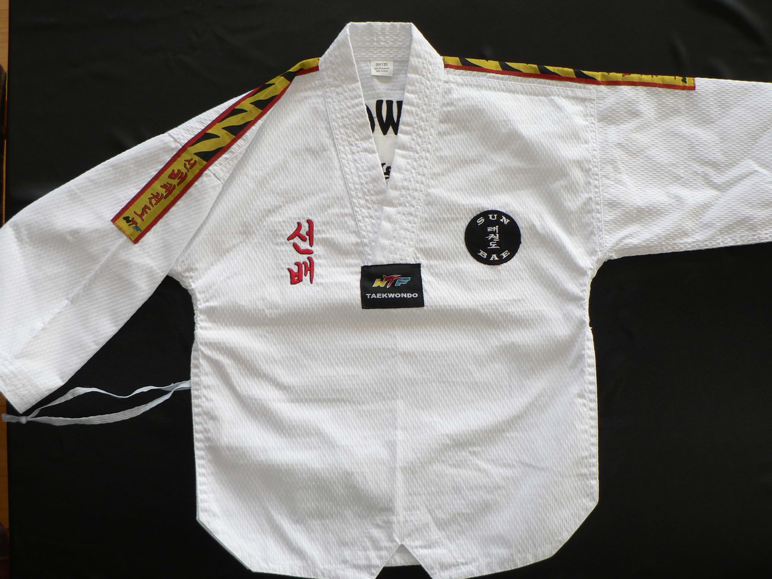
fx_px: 803
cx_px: 386
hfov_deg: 51.4
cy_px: 290
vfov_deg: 39.7
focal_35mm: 36
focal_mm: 6
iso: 80
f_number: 2.8
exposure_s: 1/80
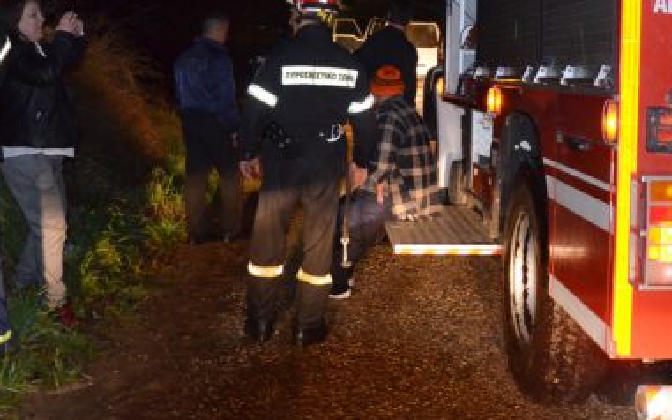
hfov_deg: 37.6
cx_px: 360
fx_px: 986
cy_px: 79
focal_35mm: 54
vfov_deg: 23.6
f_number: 3.8
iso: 3200
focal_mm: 21
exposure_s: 1/60
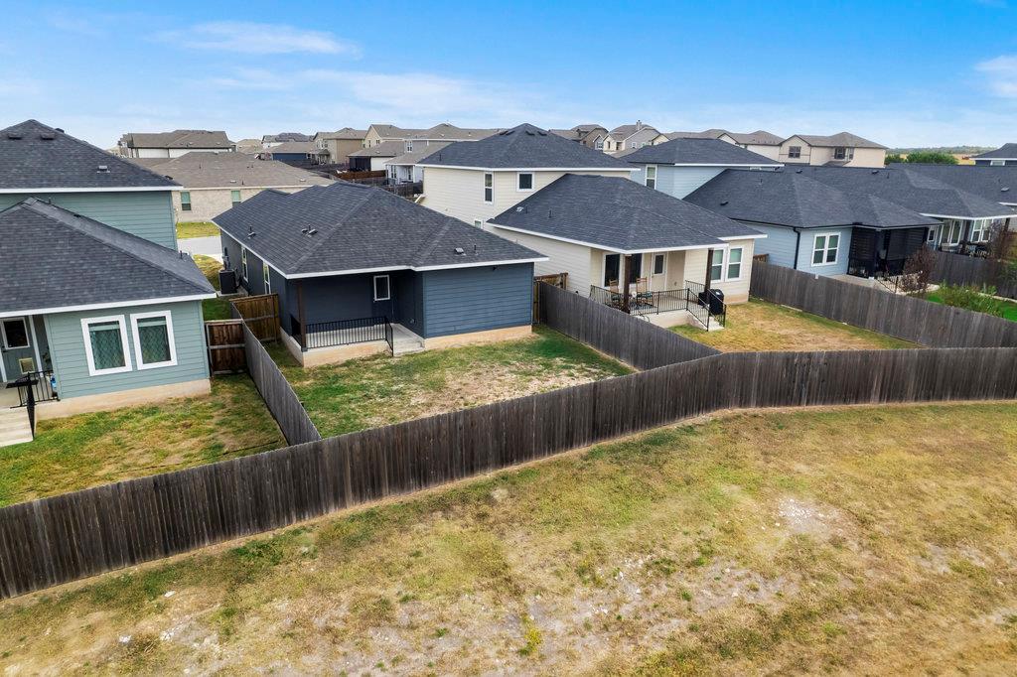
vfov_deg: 57.2
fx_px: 621
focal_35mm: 22
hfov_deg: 78.6
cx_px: 508
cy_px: 338
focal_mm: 8.38
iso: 100
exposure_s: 1/40
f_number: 2.8
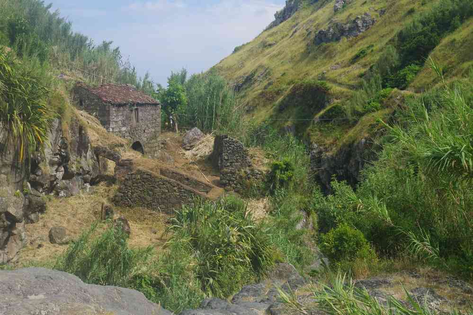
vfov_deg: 21.1
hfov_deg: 31.2
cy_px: 158
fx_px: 847
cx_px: 236
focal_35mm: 64
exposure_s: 1/80
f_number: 10
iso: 200
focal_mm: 43
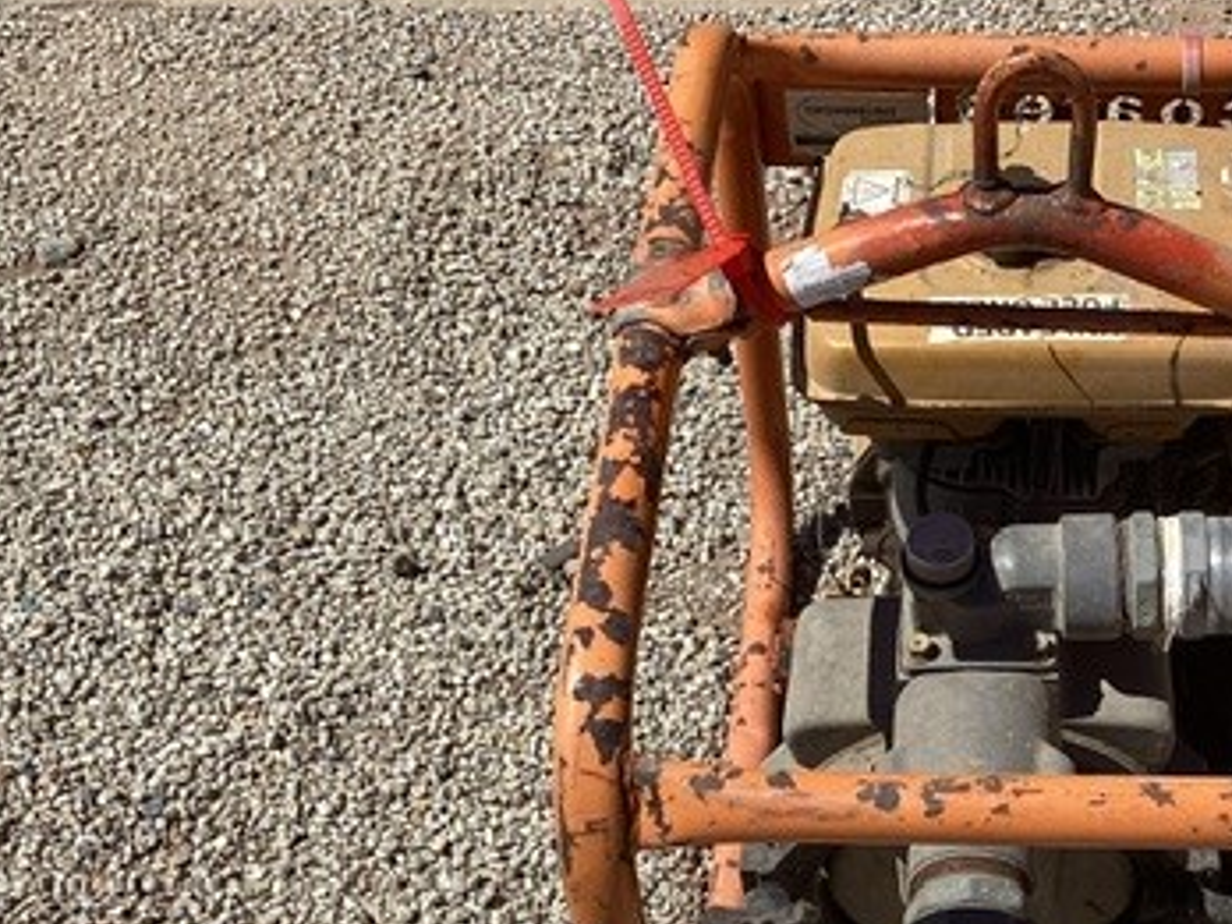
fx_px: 2029
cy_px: 683
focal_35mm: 57
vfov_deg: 25.4
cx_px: 1027
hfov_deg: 32.6
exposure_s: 1/2262
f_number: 2.4
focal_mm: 3.3
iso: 25
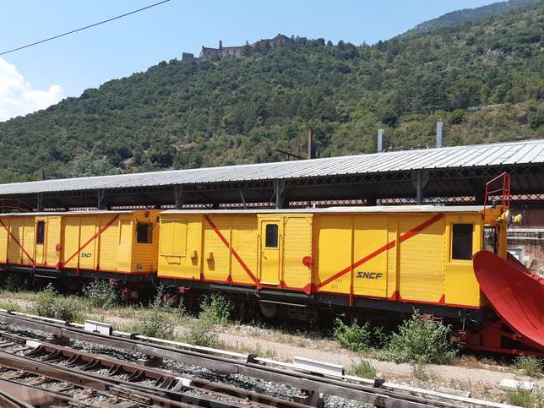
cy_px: 237
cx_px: 261
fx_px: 487
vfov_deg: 45.3
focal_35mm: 31
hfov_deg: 58.3
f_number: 1.7
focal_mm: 3.92
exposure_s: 1/1346
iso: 40
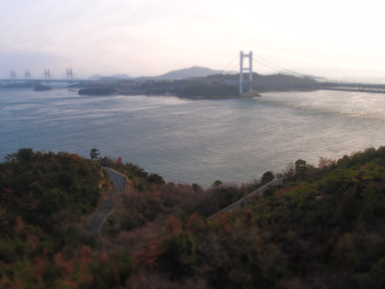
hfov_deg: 63.4
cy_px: 144
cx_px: 192
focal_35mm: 28
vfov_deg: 49.7
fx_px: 311
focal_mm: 6
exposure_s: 1/500
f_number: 3.2
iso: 100
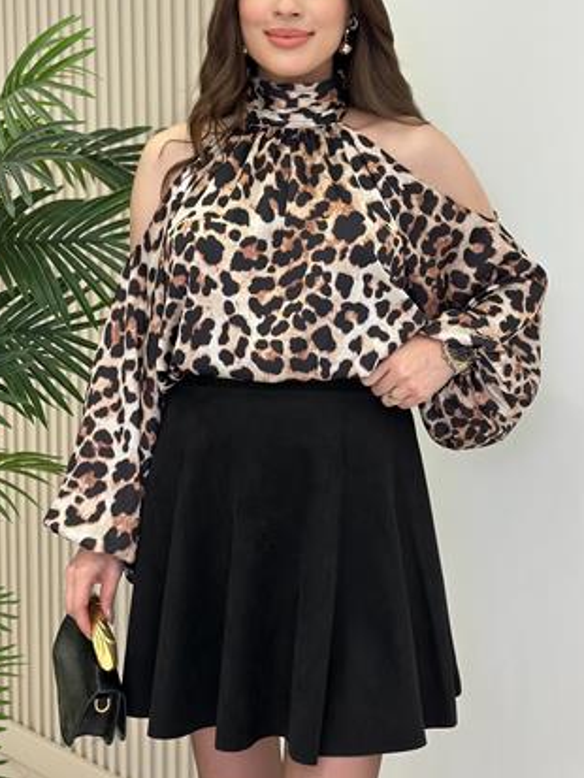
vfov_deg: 31.1
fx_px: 1394
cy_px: 332
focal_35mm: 62
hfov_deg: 23.7
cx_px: 292
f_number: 1.78
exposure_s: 1/237
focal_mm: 6.86
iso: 80
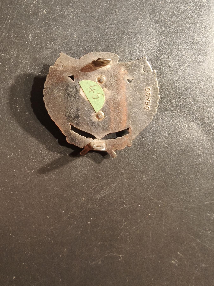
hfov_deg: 58.9
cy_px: 143
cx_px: 107
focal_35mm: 23
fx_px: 190
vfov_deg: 73.9
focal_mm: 2.32
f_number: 2
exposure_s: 1/33.3
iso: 400
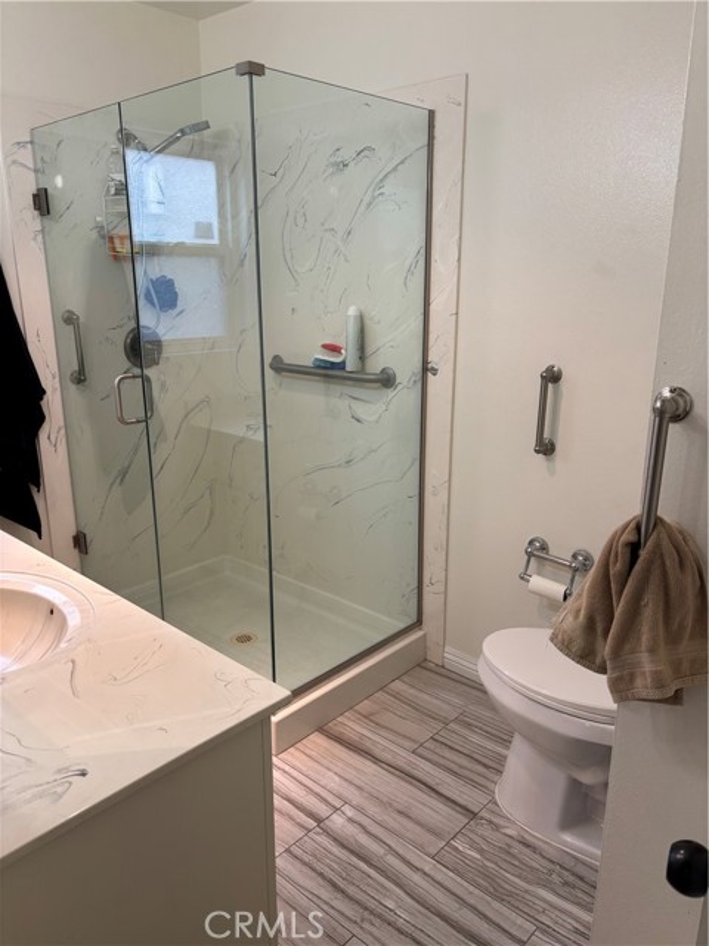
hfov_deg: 53.1
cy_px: 473
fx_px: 710
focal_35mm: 26
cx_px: 354
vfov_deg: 67.3
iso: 50
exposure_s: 1/120
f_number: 1.6
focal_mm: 5.96
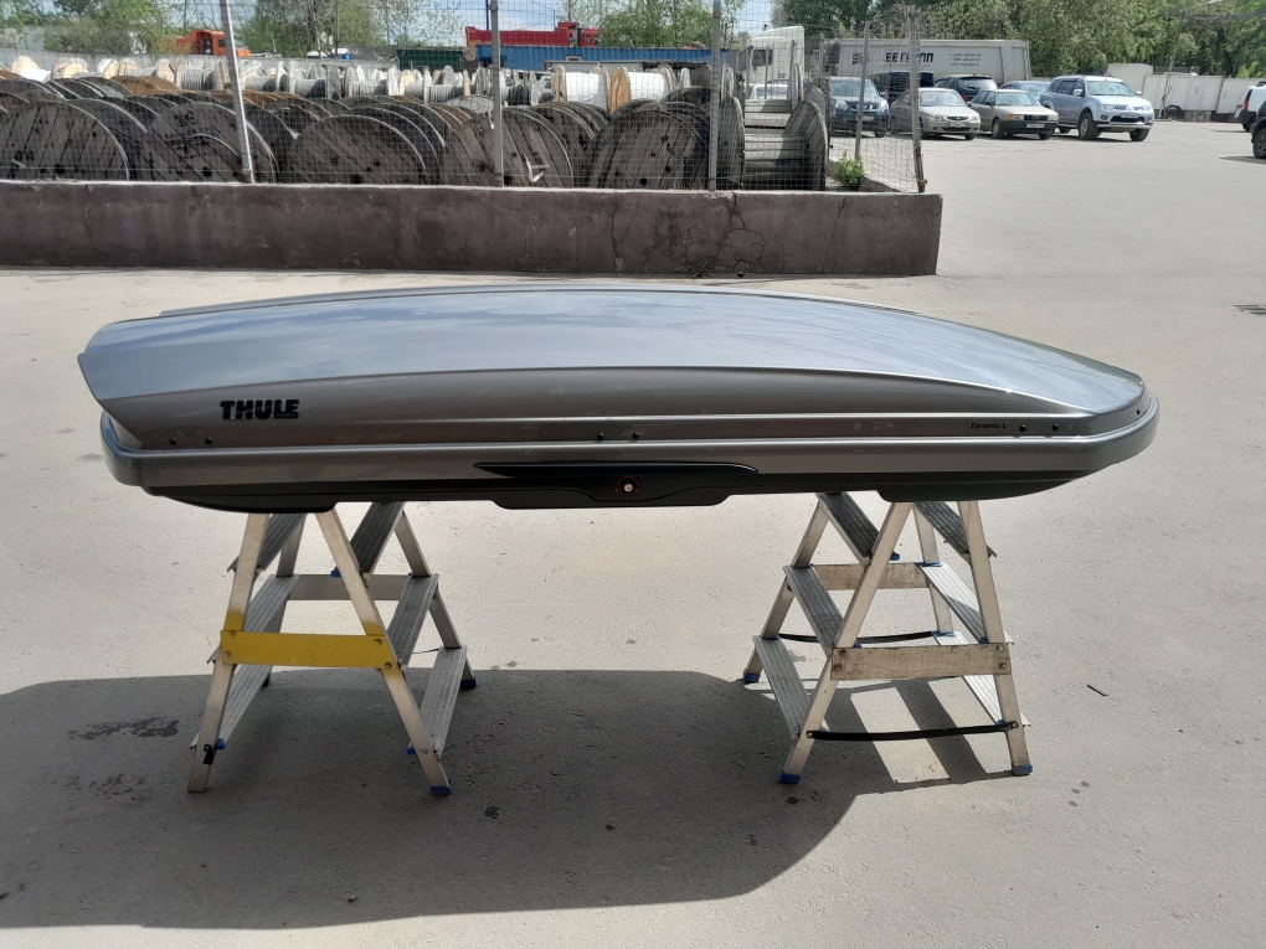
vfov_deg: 51.4
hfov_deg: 65.3
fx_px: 987
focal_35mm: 27
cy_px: 474
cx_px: 633
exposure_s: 1/501
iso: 40
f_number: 1.8
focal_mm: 4
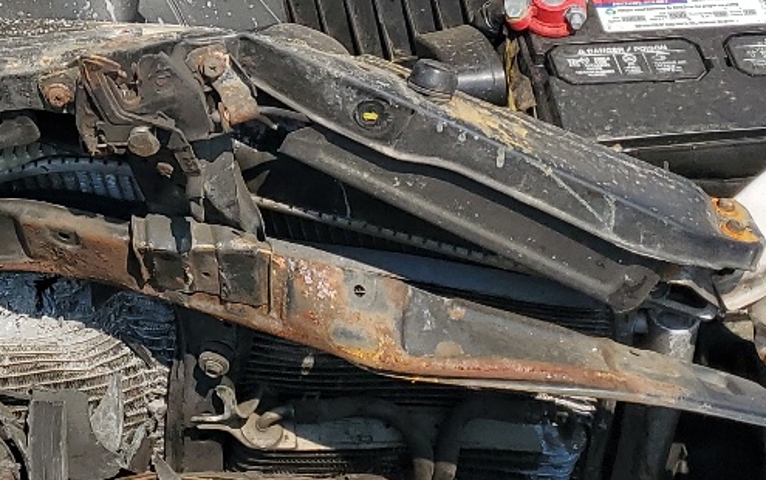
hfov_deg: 22.5
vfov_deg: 14.2
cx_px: 29
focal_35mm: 89
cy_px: -132
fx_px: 1859
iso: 50
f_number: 1.5
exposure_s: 1/5000
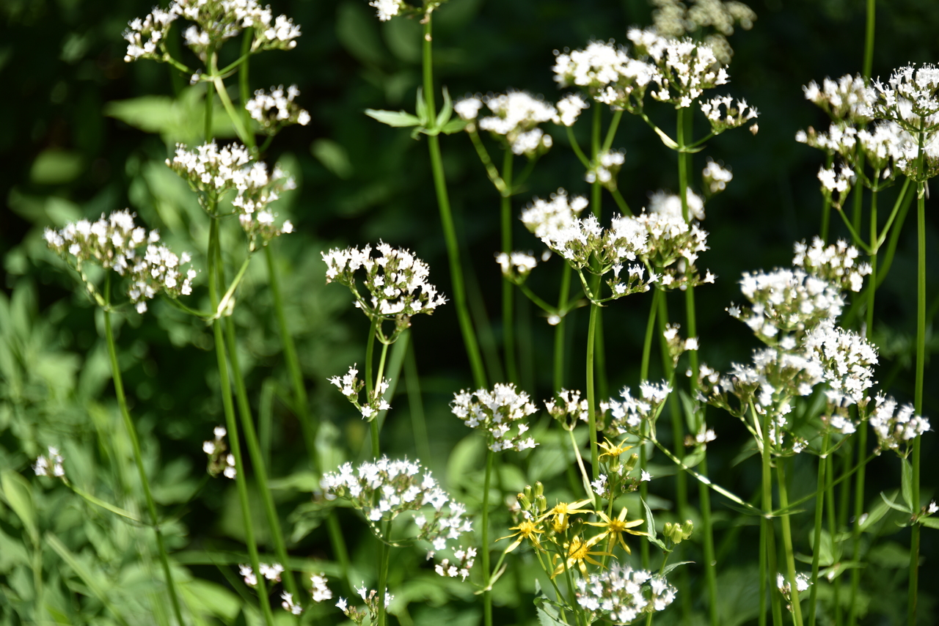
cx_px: 470
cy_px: 313
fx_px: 4957
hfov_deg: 10.8
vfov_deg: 7.2
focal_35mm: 190
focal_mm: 190
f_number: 5.6
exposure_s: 1/400
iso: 160
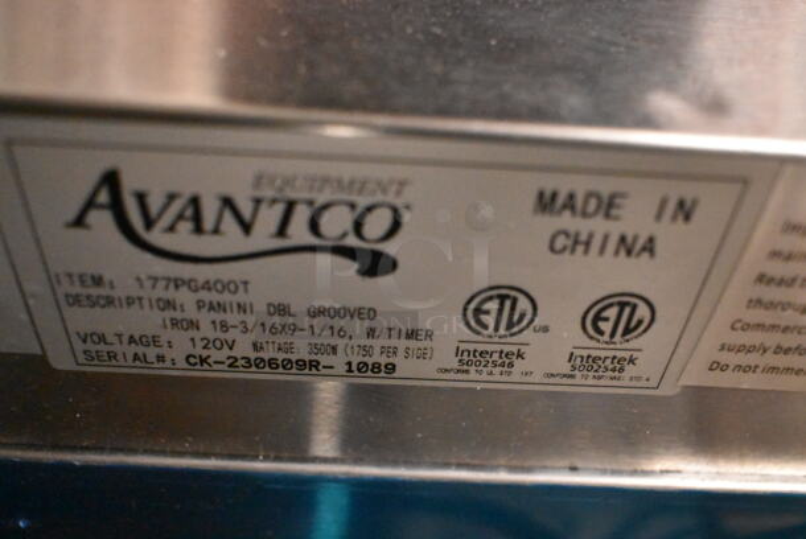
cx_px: 403
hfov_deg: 53.1
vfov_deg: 37.0
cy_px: 270
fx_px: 807
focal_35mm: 36
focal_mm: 24
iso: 12800
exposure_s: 1/125
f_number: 3.8
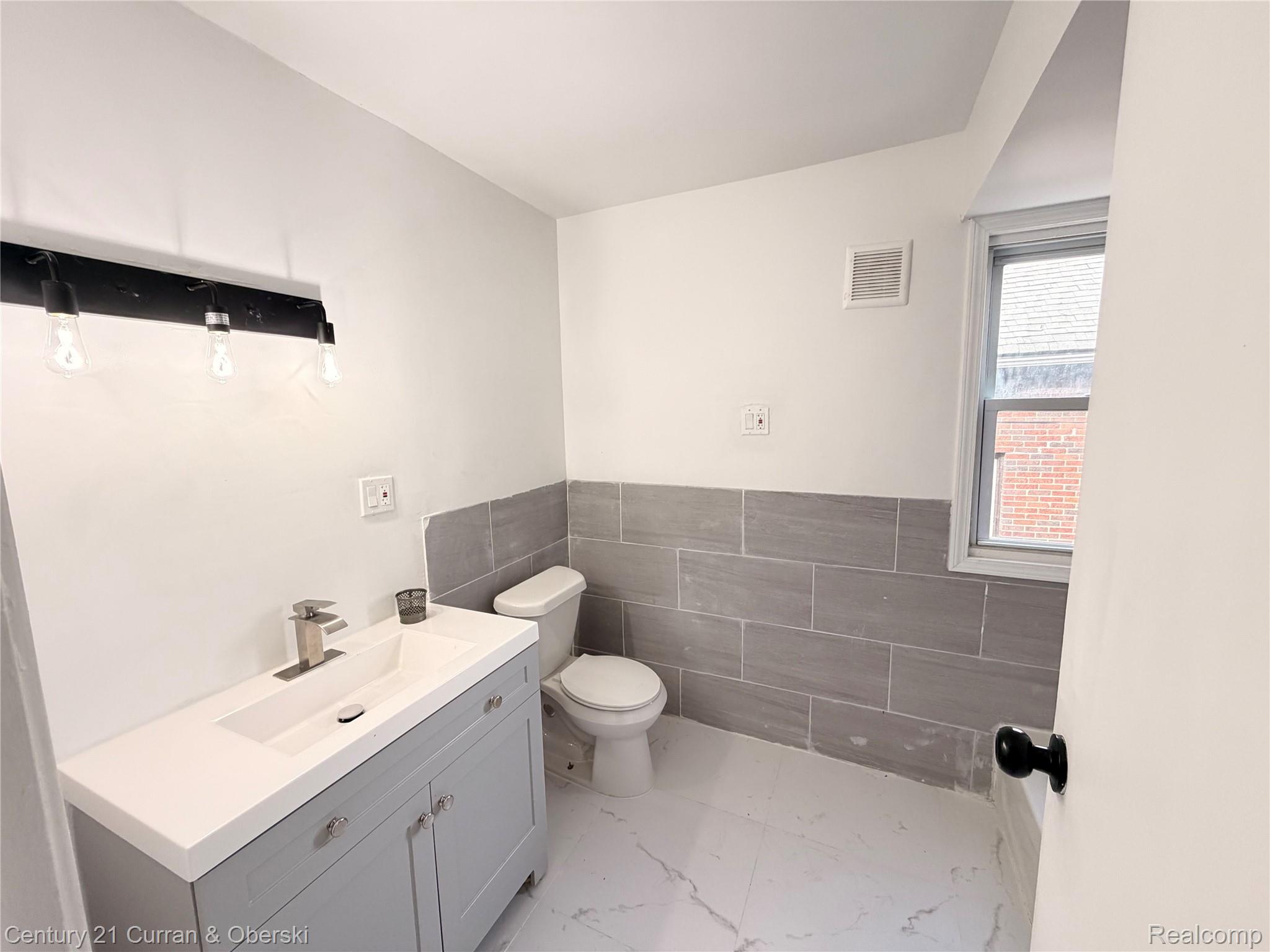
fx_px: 514
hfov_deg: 102.1
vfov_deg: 85.7
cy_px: 476
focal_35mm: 14
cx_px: 635
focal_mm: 2.22
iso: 250
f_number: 2.2
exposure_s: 1/120
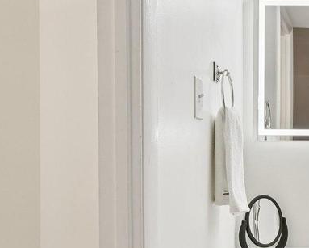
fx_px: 613
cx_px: 357
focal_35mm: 67
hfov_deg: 25.7
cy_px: 168
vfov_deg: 22.7
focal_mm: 19
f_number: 7.1
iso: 640
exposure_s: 1/100
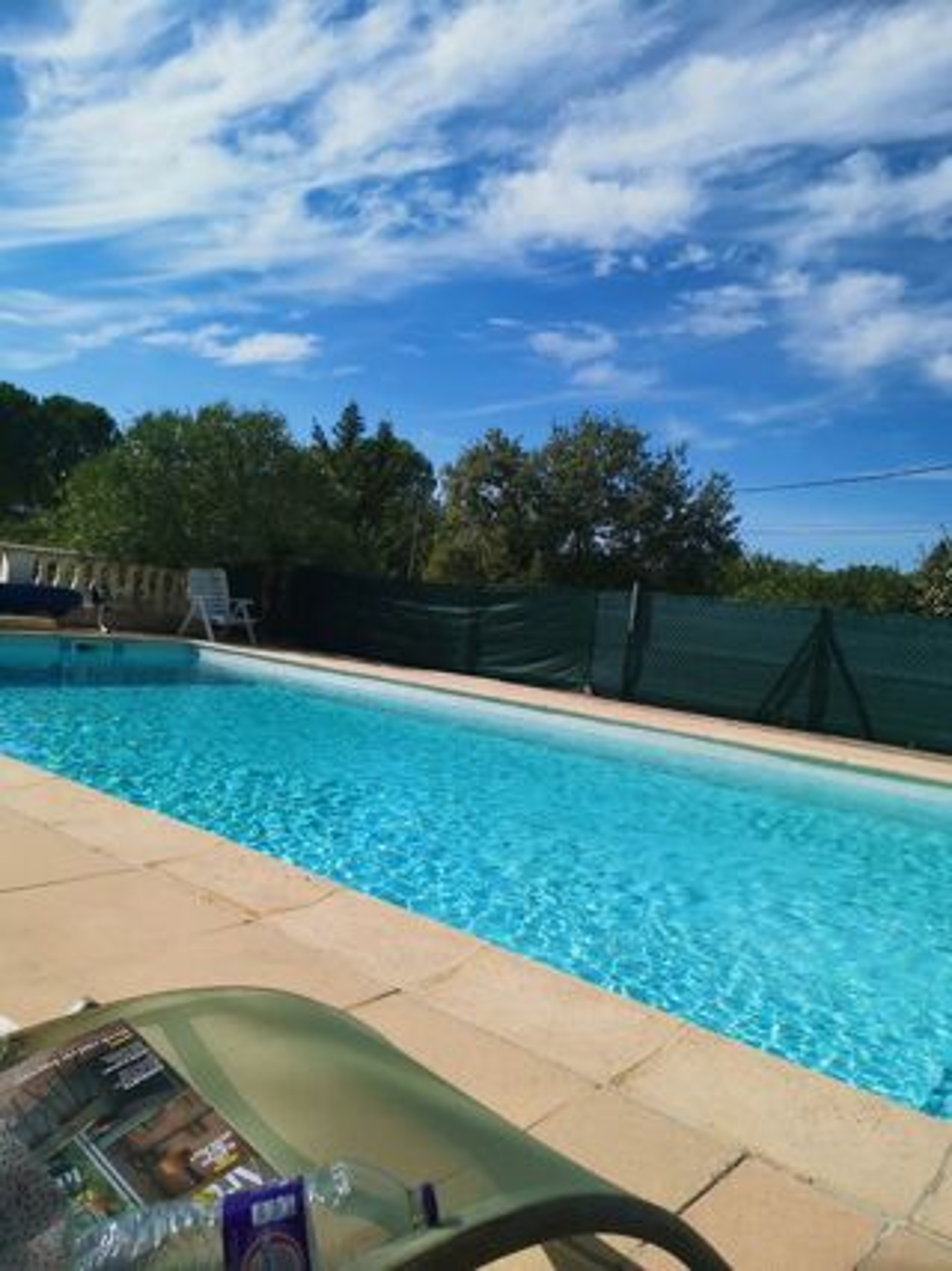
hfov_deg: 51.3
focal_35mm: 27
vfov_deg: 65.3
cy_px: 636
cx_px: 476
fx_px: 991
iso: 50
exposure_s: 1/4098
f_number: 1.8
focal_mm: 5.58
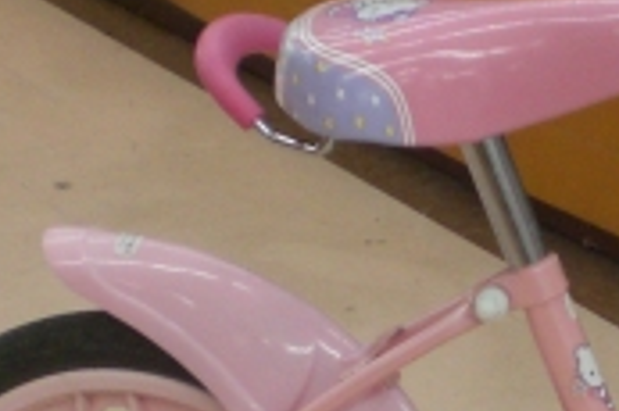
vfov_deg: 9.3
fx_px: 2508
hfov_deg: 13.6
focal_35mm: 146
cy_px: 393
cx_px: 766
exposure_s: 1/100
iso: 200
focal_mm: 6.3
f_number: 3.1
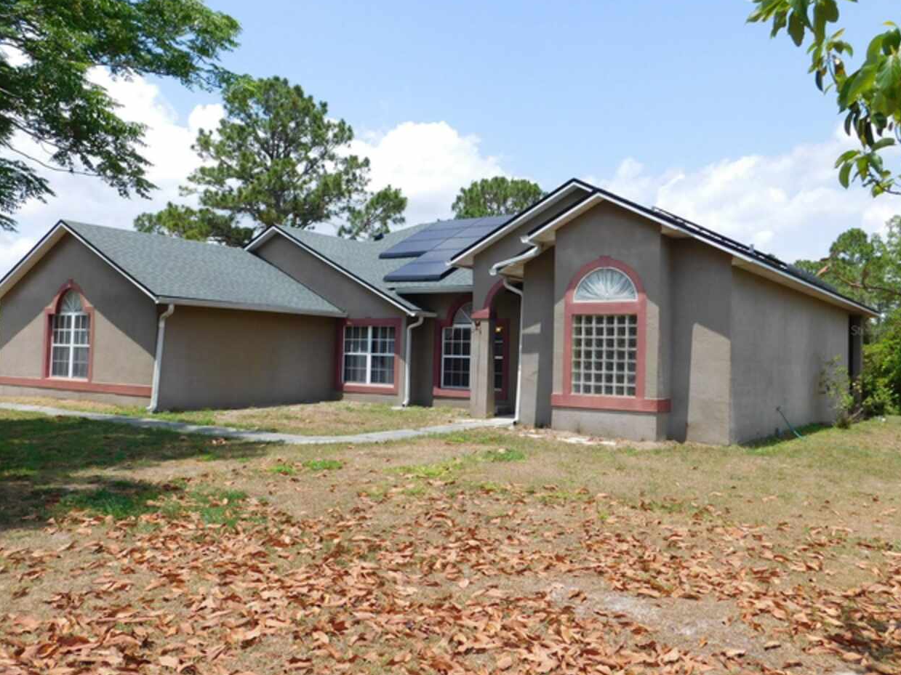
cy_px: 330
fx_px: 807
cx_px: 441
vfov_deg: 45.4
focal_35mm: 31
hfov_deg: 58.4
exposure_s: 1/1250
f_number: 3.2
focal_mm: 5.3
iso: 125
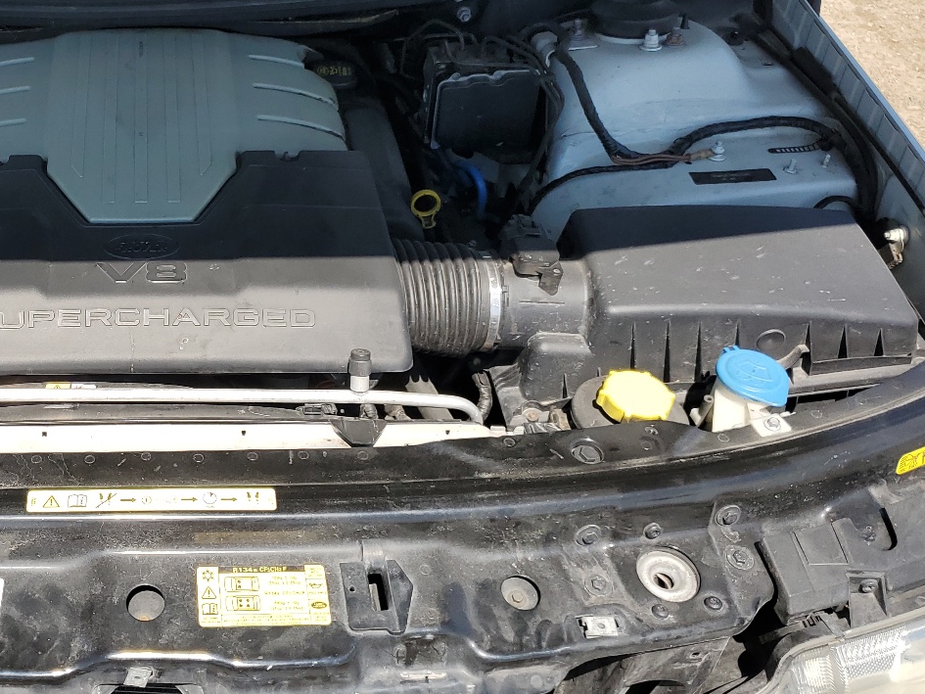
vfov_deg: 32.8
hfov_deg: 40.7
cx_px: 153
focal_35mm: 44
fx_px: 1176
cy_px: 268
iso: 50
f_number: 1.5
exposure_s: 1/2000
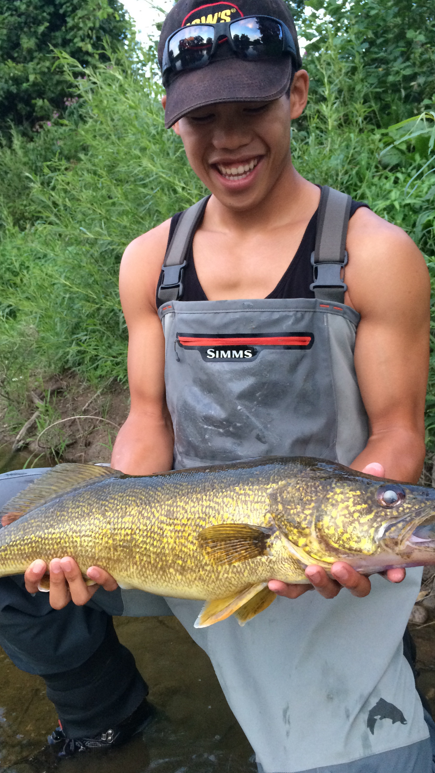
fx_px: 656
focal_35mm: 32
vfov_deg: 61.0
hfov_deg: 36.6
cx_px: 194
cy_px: 383
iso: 160
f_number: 2.2
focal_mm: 4.15
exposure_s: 1/30
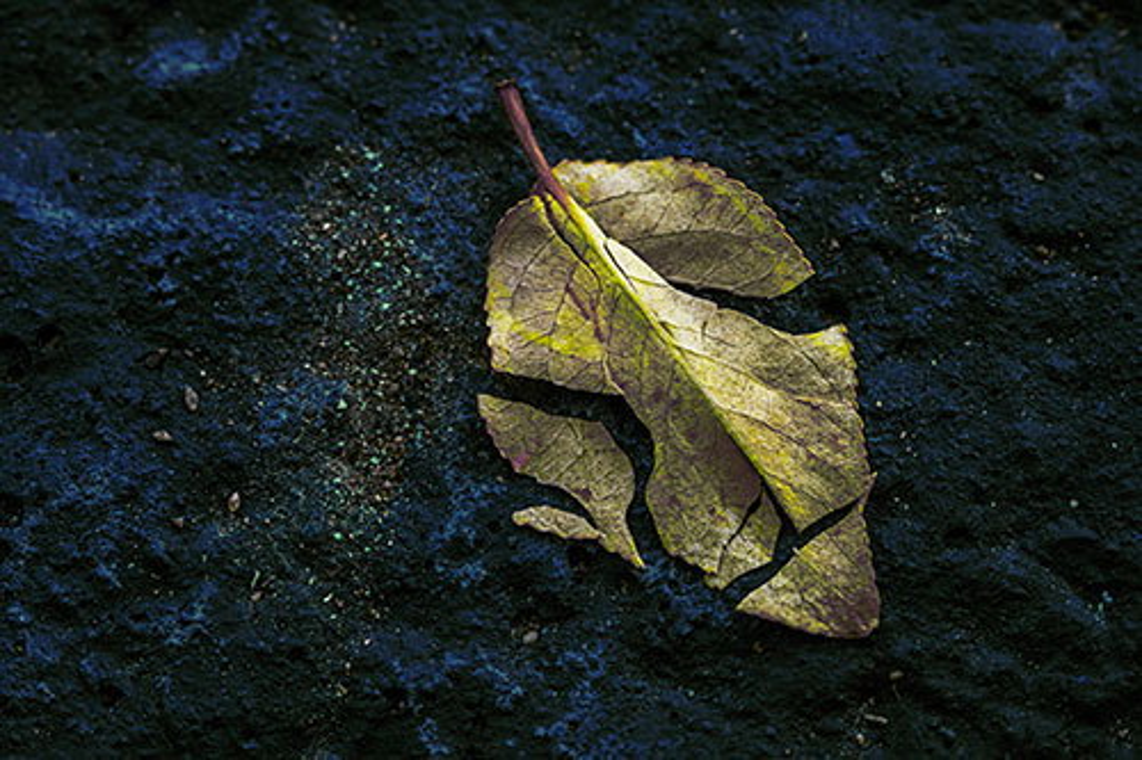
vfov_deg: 6.5
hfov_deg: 9.8
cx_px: 571
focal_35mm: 210
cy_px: 380
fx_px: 6659
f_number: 6.7
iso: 400
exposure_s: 1/640
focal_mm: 210
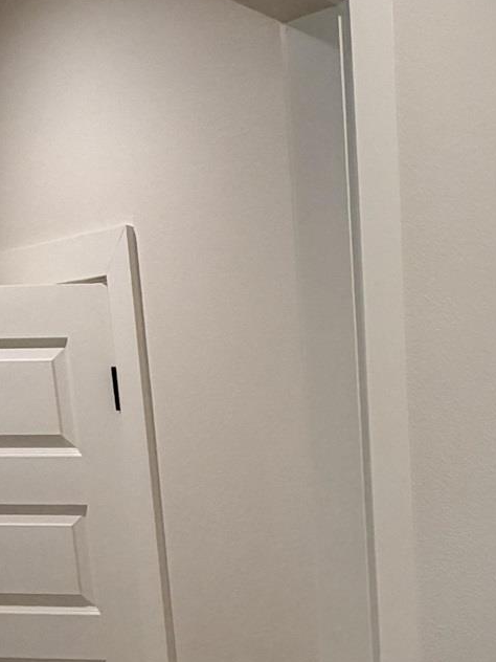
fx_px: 974
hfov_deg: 25.8
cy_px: 674
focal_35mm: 51
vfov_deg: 34.0
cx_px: 584
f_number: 2.2
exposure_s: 1/60
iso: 160
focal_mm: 2.22
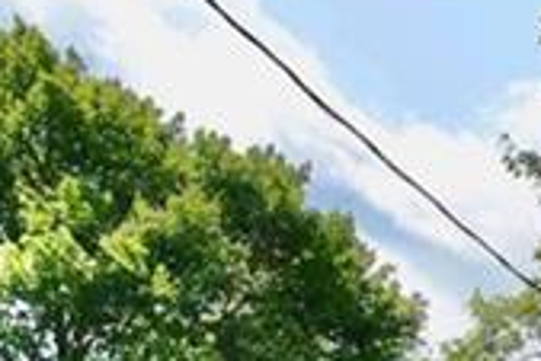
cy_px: 791
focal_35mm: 100
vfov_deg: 11.8
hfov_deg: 14.9
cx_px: 1200
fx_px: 1504
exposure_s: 1/200
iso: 100
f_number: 10
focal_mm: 11
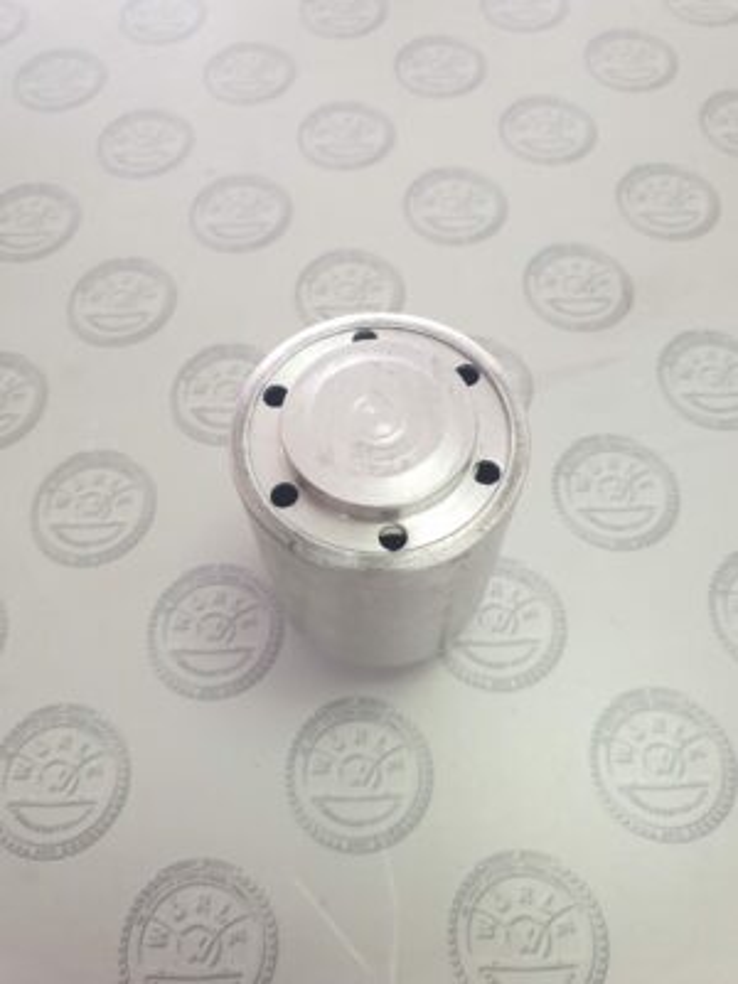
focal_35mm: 26
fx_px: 739
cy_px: 492
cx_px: 369
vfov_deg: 67.3
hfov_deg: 53.1
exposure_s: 1/33
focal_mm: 4.3
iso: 320
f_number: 2.4
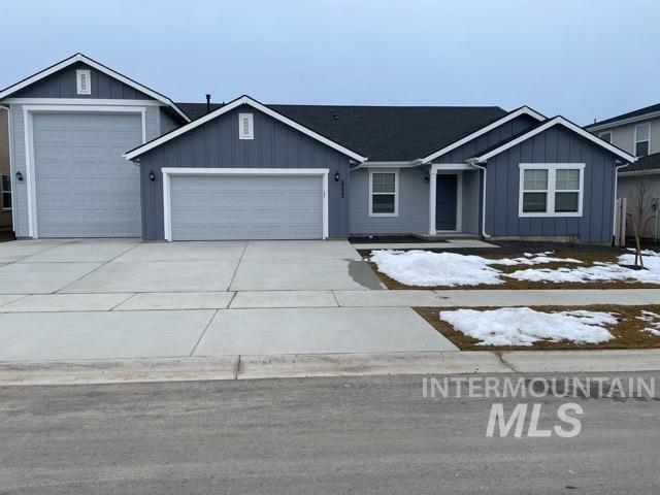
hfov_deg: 67.3
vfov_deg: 53.1
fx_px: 496
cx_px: 330
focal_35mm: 26
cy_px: 248
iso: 32
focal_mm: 4.2
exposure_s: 1/397
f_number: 1.6
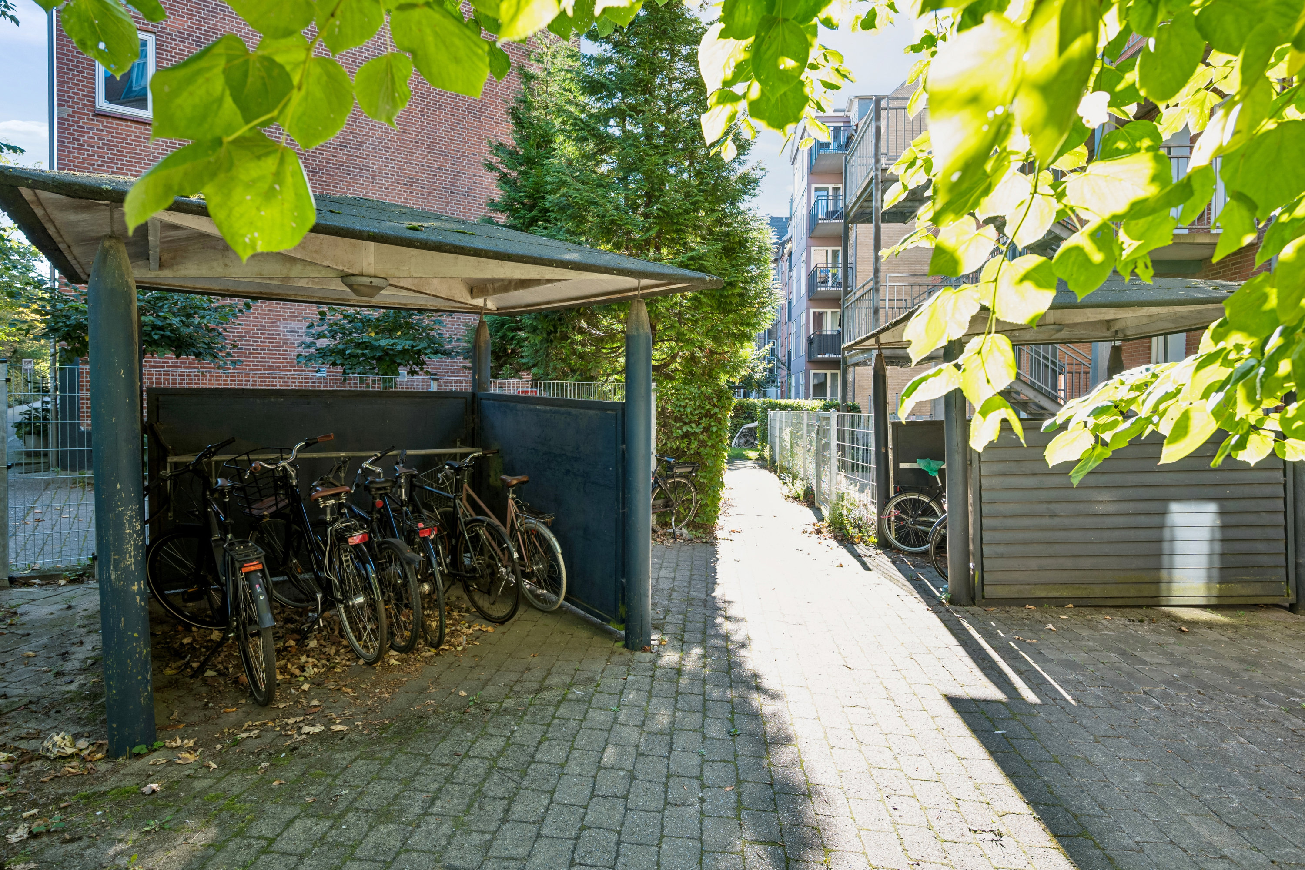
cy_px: 435
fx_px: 689
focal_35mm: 19
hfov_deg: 86.9
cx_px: 652
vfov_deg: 64.6
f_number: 6.3
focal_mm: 19
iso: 320
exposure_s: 1/125
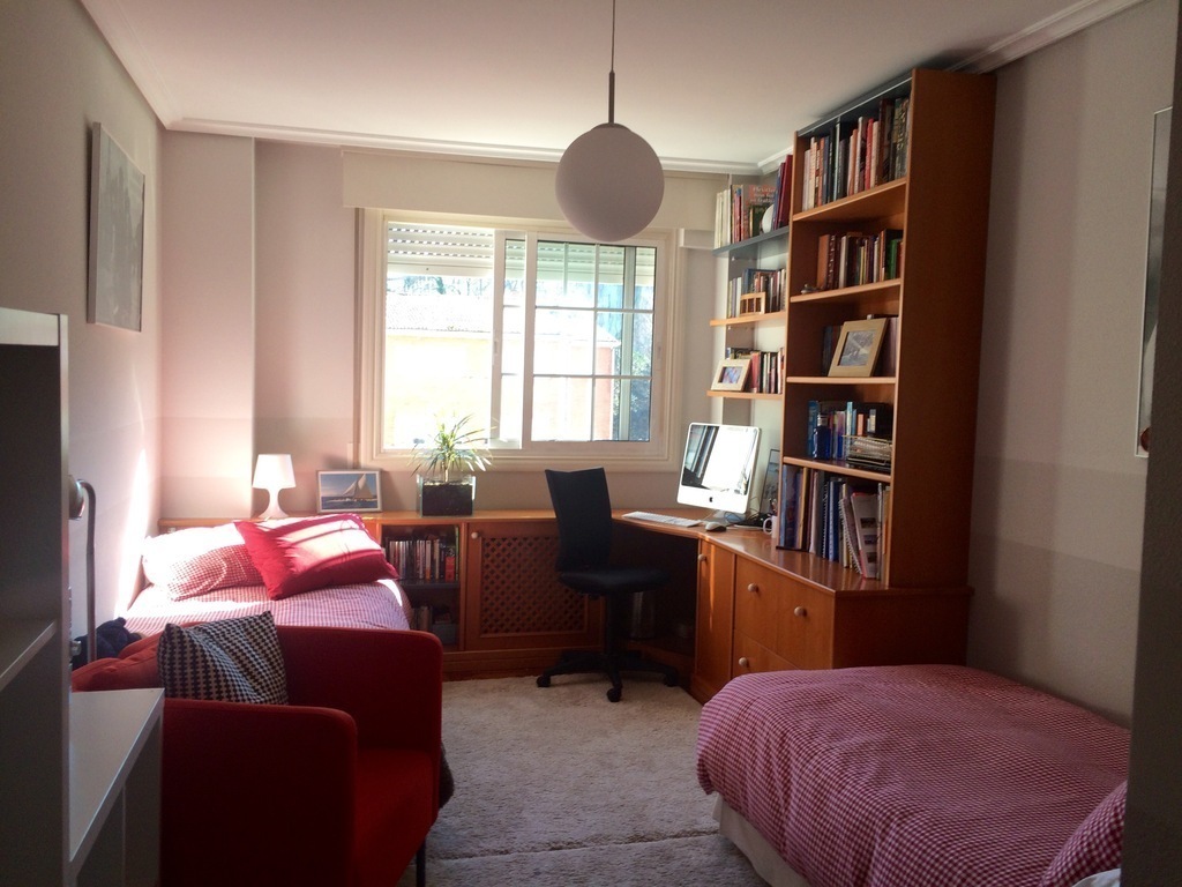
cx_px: 591
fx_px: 990
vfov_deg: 48.2
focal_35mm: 29
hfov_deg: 61.7
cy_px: 444
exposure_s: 1/100
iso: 50
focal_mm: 4.15
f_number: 2.2
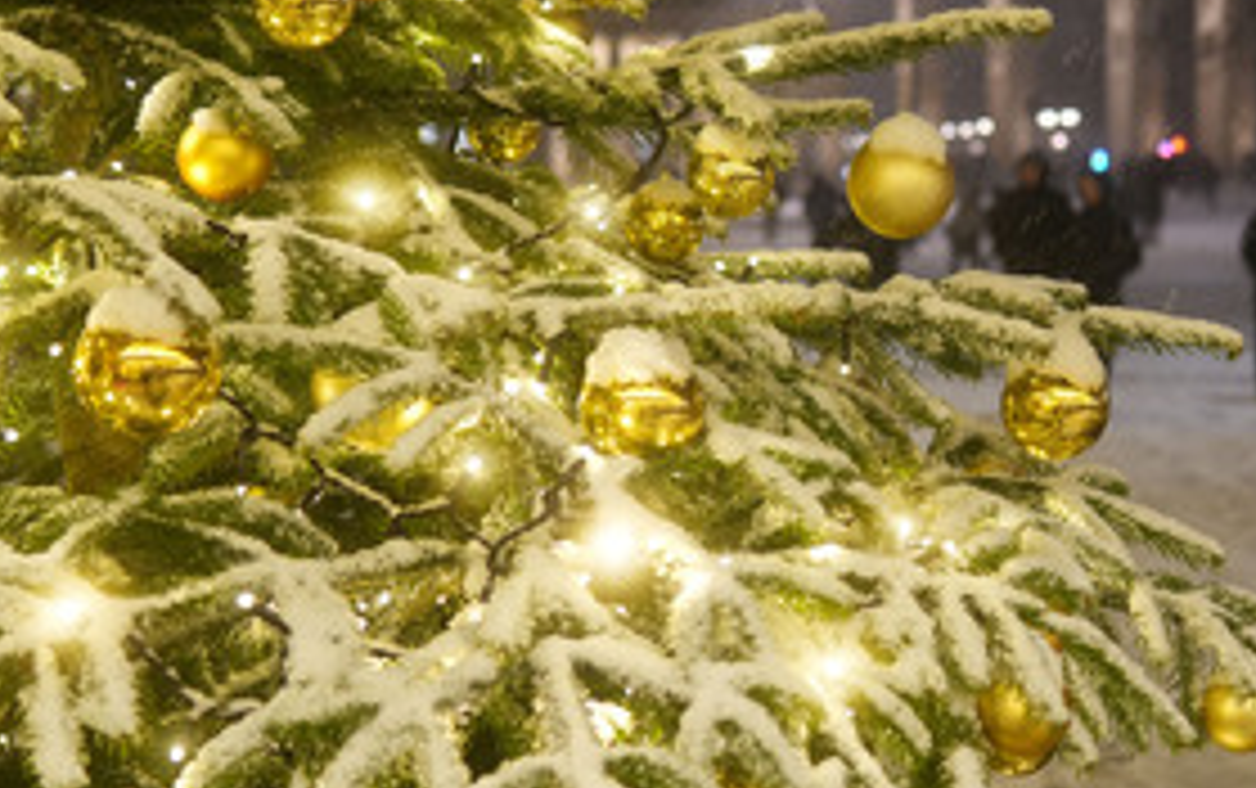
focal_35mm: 74
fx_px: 2536
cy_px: 279
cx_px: 961
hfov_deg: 27.4
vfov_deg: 17.6
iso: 640
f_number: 2.2
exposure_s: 1/60
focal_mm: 30
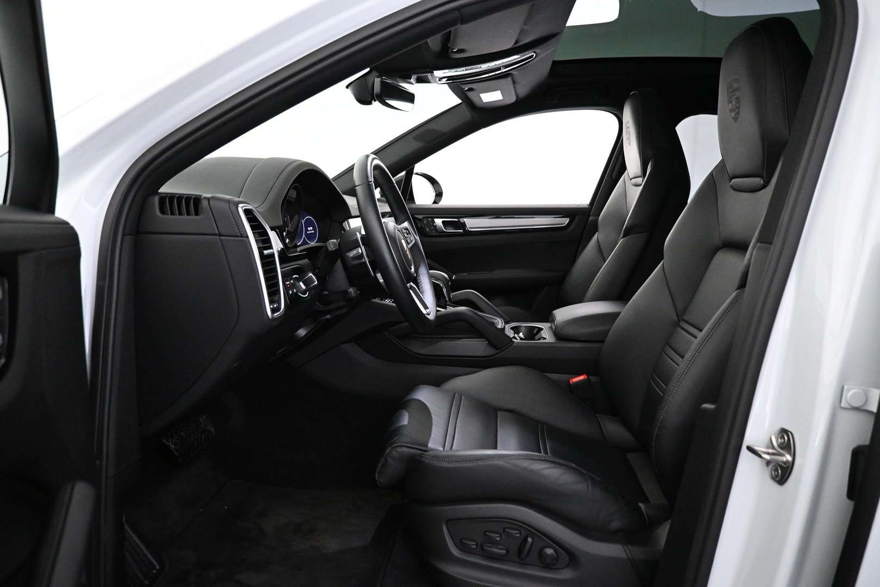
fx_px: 587
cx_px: 440
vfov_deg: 53.1
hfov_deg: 73.7
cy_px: 294
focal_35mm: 24
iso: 4000
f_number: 3.5
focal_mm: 16
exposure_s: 1/80
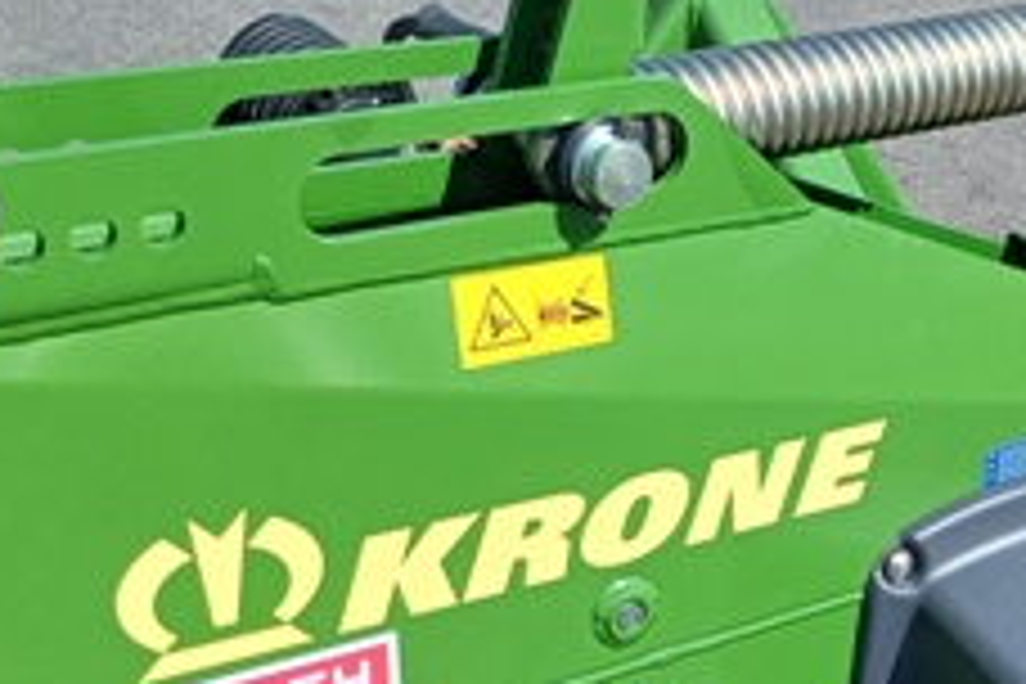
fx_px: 2080
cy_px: 644
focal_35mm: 73
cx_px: 1026
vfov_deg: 18.3
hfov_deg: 26.3
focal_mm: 4.65
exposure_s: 1/1095
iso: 50
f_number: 1.8
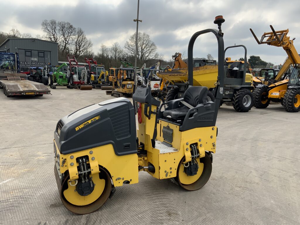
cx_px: 150
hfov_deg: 61.7
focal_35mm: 29
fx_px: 251
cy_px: 112
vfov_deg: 48.2
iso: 16
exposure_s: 1/1490
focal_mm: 3
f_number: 1.8
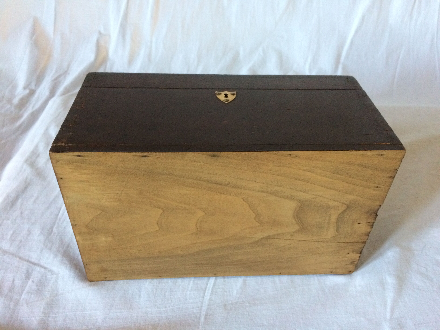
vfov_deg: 48.2
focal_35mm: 29
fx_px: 369
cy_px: 165
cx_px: 220
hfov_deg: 61.7
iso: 320
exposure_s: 1/17
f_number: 2.2
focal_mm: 4.15
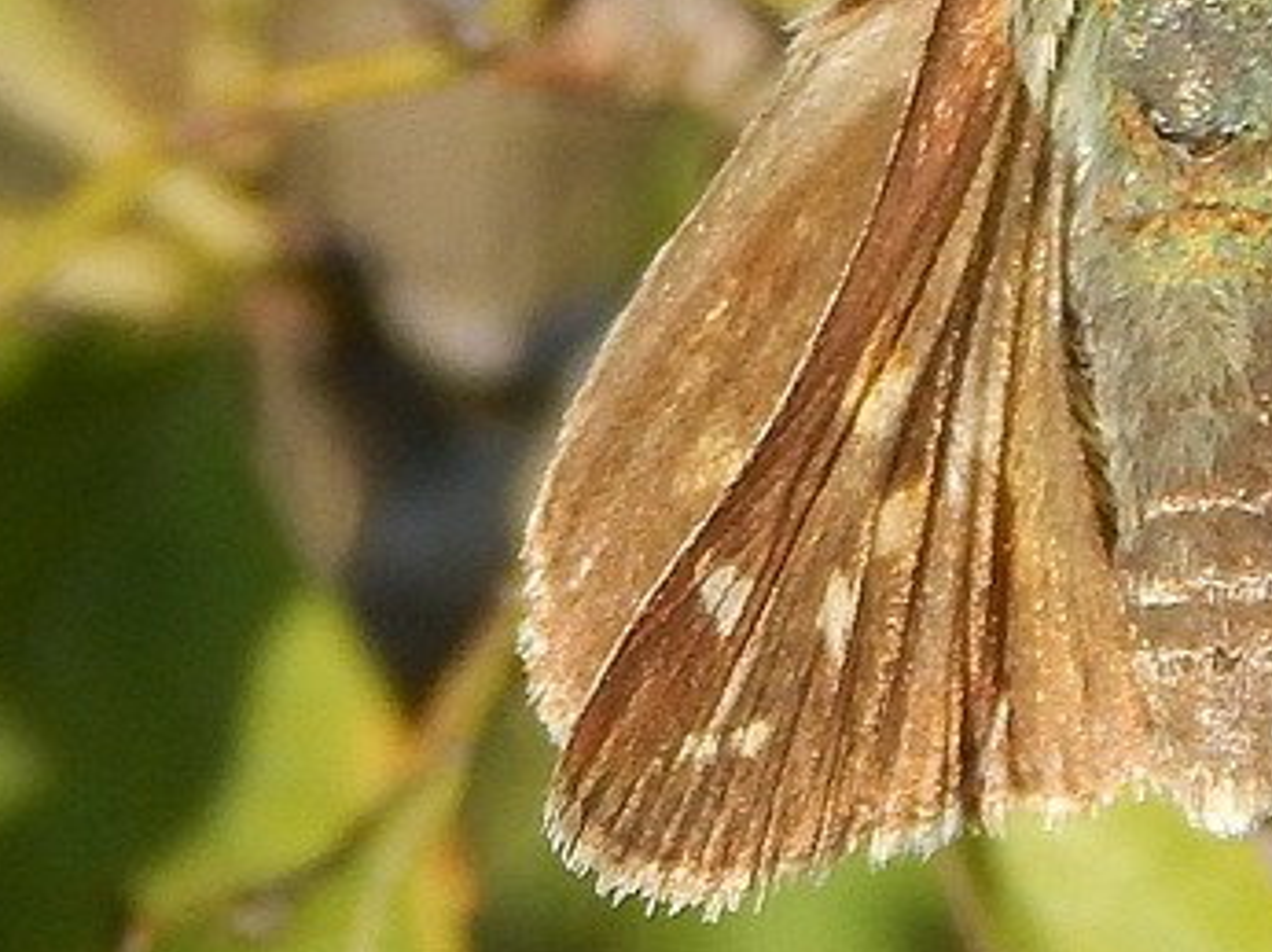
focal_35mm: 266
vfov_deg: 5.6
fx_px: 9768
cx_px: 1151
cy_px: 210
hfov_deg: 7.4
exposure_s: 1/400
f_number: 4.6
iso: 125
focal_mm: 20.5
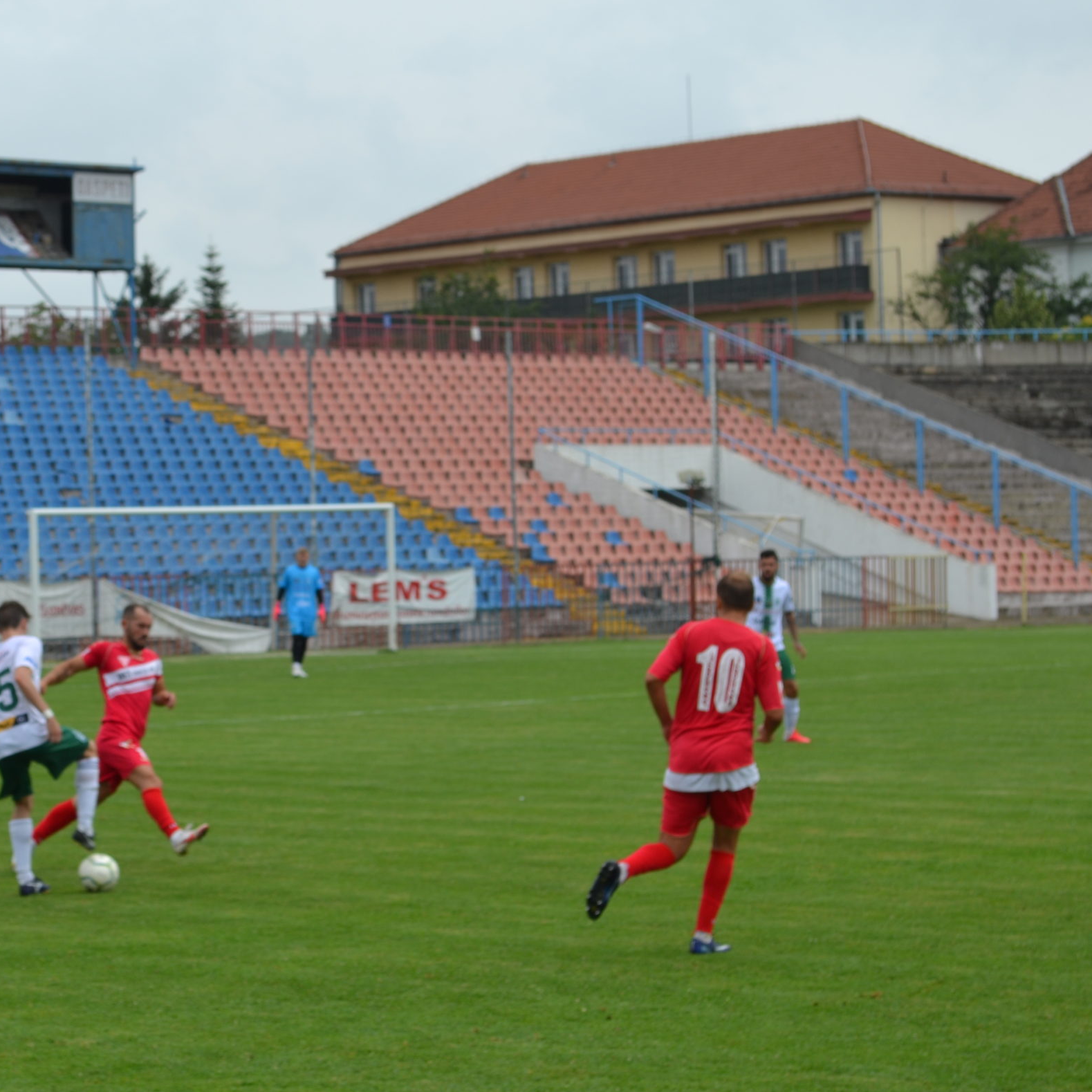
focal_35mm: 114
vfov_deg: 15.3
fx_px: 4058
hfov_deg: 15.2
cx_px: 214
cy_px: 561
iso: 100
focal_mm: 55
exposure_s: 1/200
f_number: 7.1
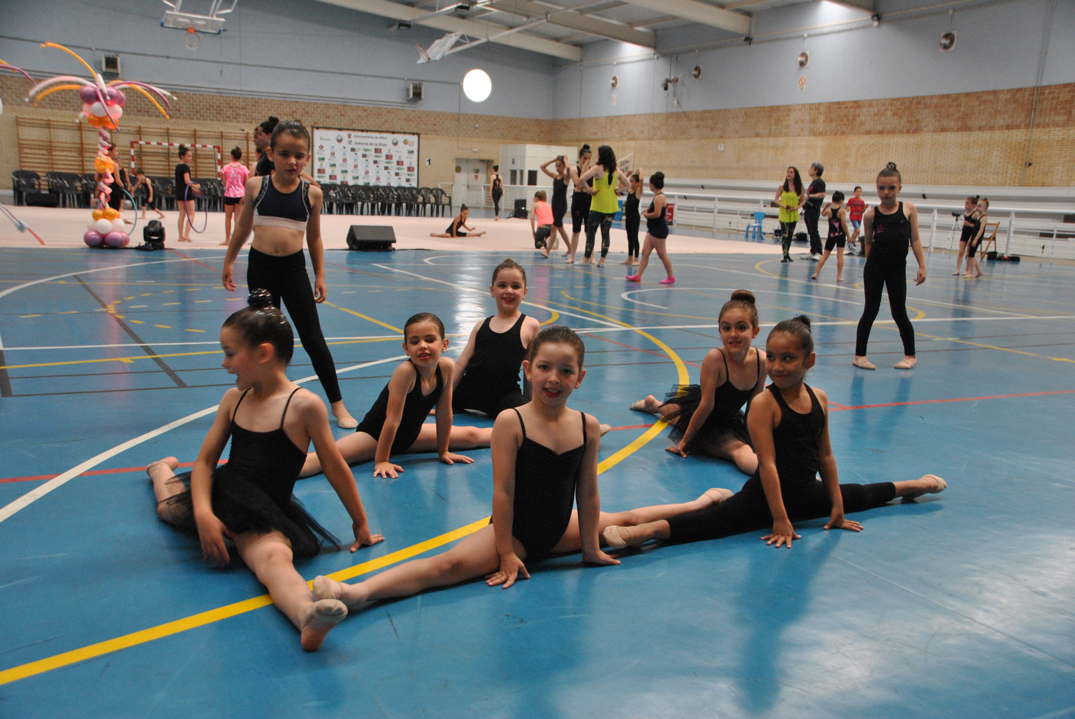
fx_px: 1121
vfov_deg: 35.6
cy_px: 360
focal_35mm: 38
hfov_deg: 51.2
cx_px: 538
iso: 800
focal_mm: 25
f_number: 4.5
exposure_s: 1/80
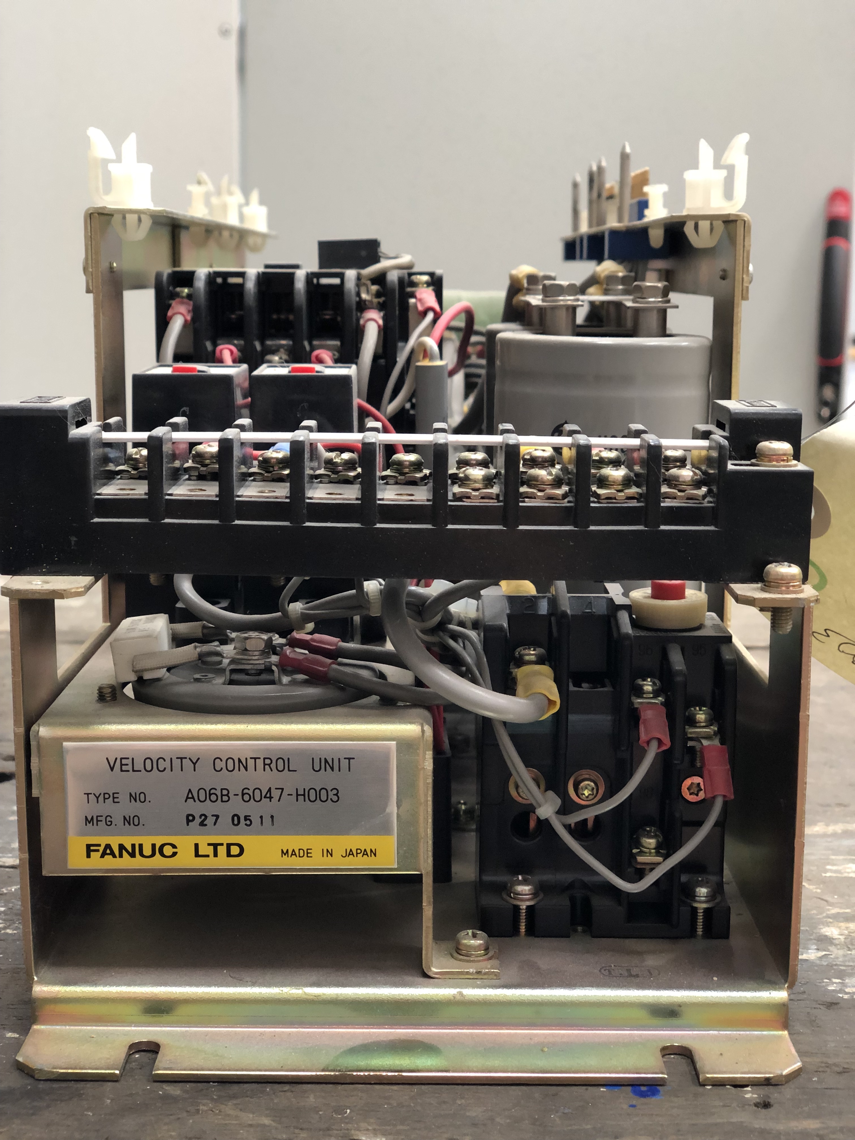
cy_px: 570
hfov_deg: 28.0
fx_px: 1713
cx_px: 428
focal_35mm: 52
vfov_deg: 36.8
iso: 125
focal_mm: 6
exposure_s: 1/33
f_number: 2.4
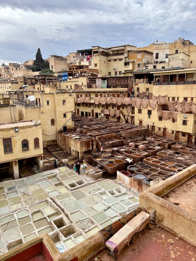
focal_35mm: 26
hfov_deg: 53.1
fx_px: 196
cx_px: 98
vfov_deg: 67.3
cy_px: 130
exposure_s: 1/1587
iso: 64
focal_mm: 5.96
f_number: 1.6
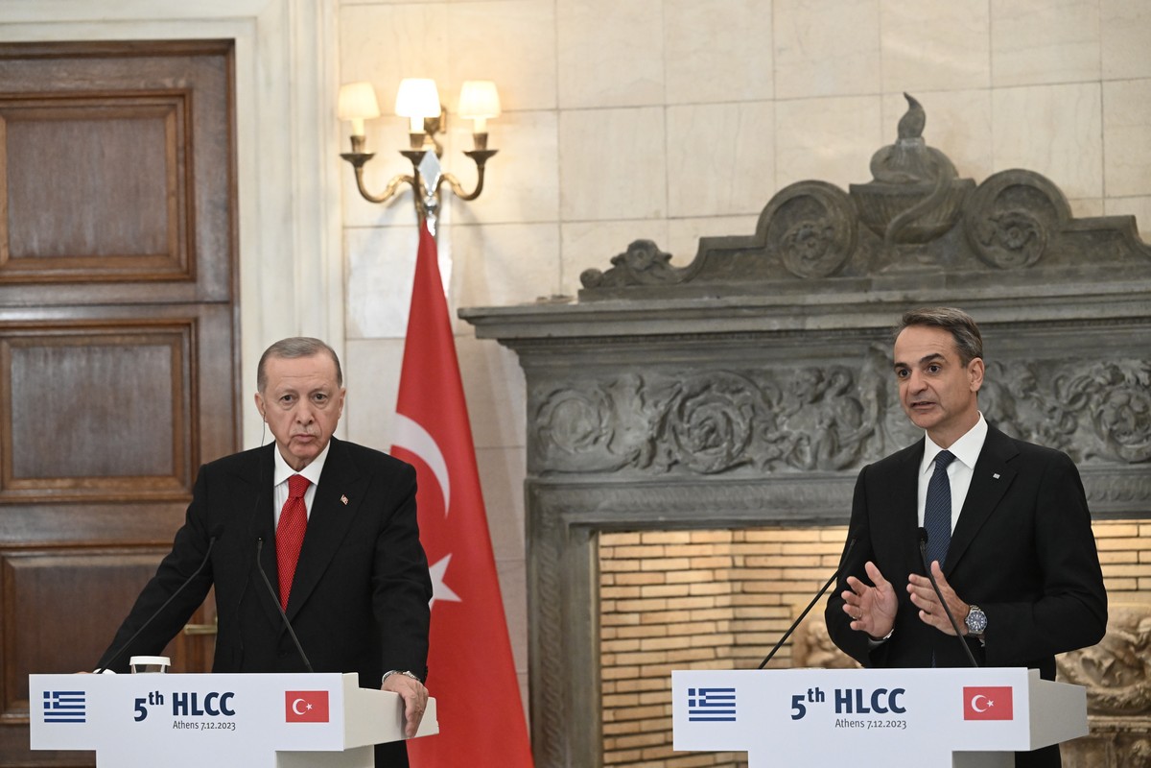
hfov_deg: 17.1
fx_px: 3836
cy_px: 384
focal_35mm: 120
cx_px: 576
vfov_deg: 11.4
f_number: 4.5
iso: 5000
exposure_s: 1/320
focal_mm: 120
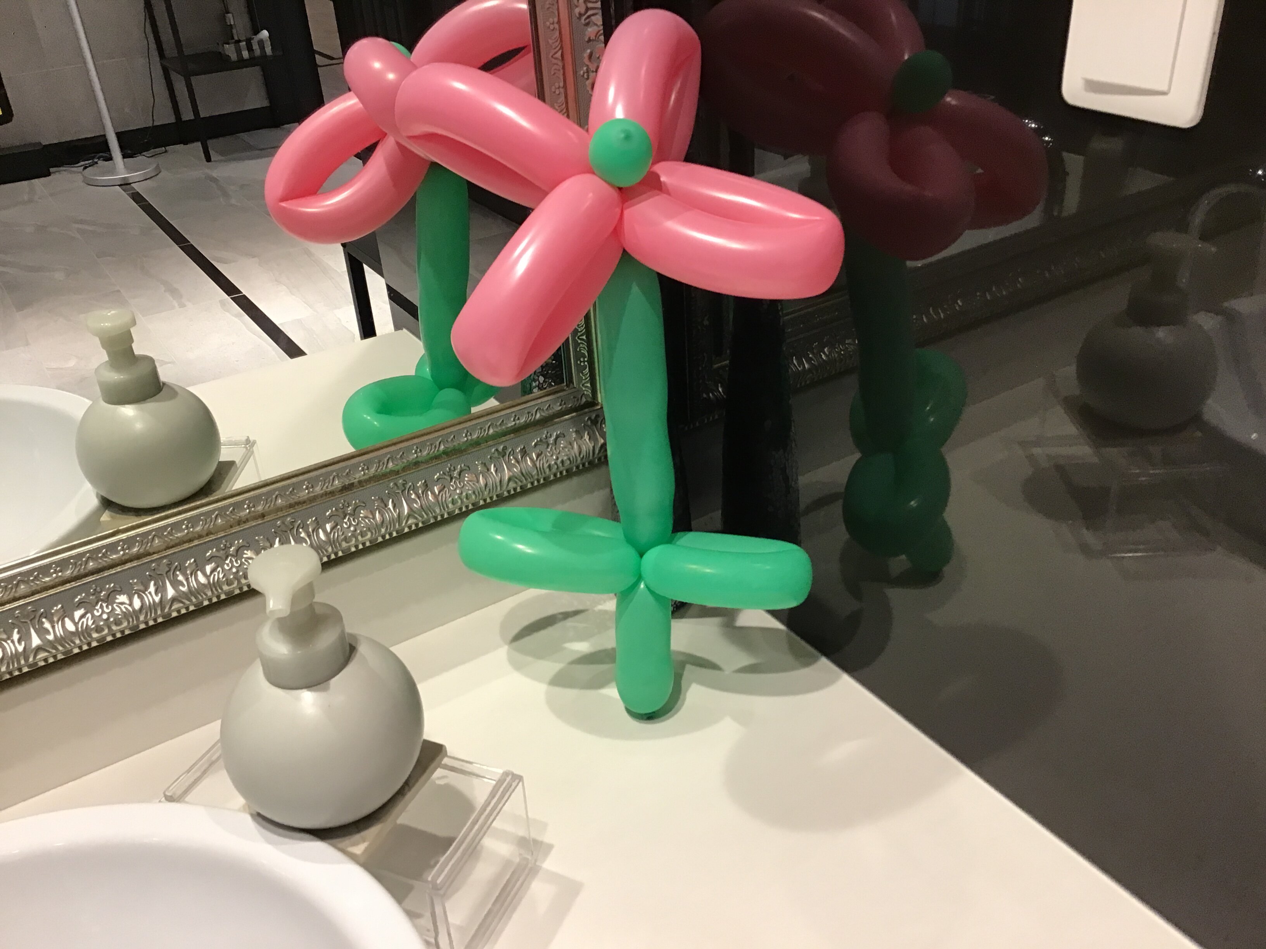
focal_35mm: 31
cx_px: 633
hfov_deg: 58.4
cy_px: 474
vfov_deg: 45.4
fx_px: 1134
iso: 80
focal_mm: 3.3
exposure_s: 1/30
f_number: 2.4
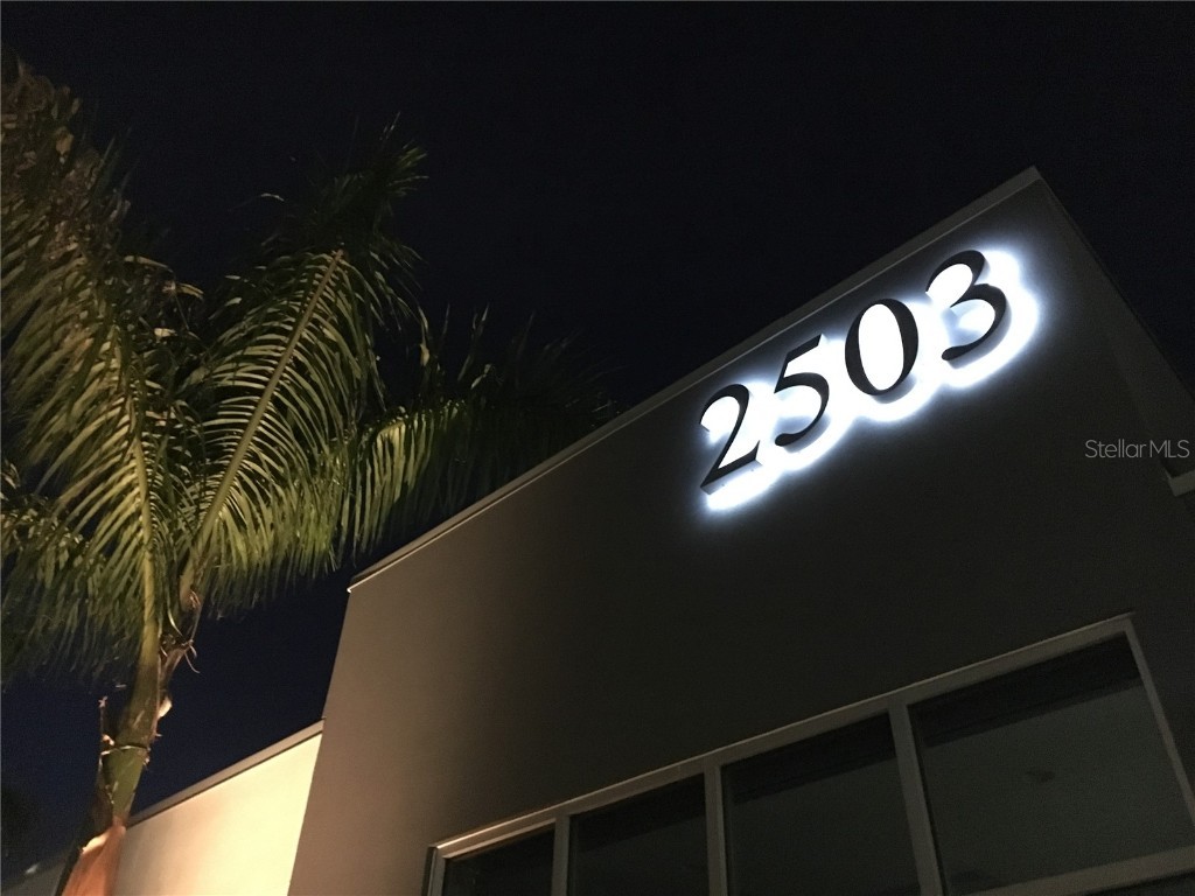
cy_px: 448
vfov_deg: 48.2
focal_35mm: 29
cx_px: 598
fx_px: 1001
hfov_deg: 61.7
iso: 1000
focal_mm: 4.15
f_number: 2.2
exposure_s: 1/15
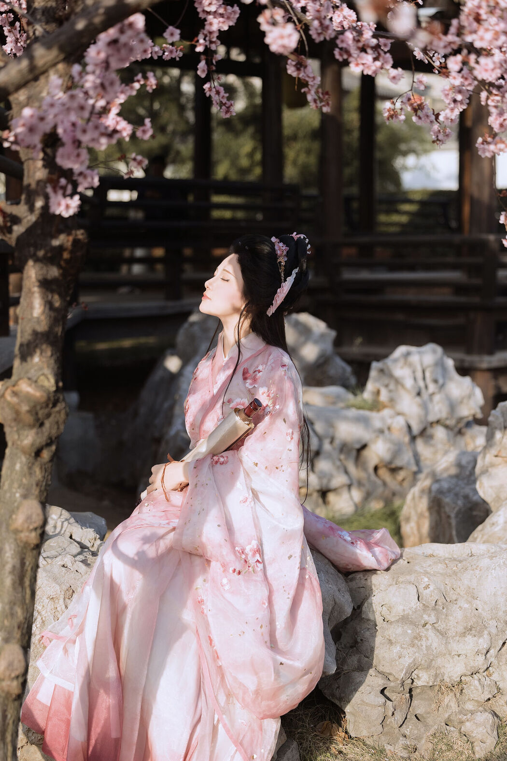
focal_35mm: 70
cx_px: 254
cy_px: 380
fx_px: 1479
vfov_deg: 28.8
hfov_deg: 19.5
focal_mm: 70
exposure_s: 1/800
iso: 100
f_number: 3.2
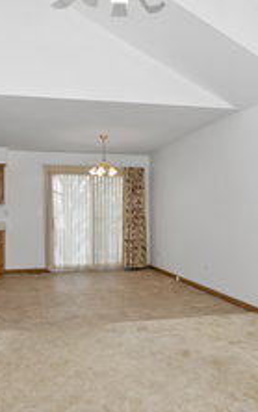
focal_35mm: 33
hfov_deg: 38.4
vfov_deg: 58.1
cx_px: 124
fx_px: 371
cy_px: 219
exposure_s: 1/60
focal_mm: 10
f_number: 7.1
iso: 250
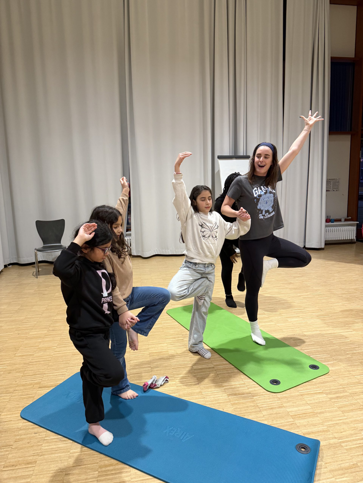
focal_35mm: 24
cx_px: 182
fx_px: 336
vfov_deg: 71.6
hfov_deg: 56.8
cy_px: 242
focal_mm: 6.76
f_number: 1.78
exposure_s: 1/50
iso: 250
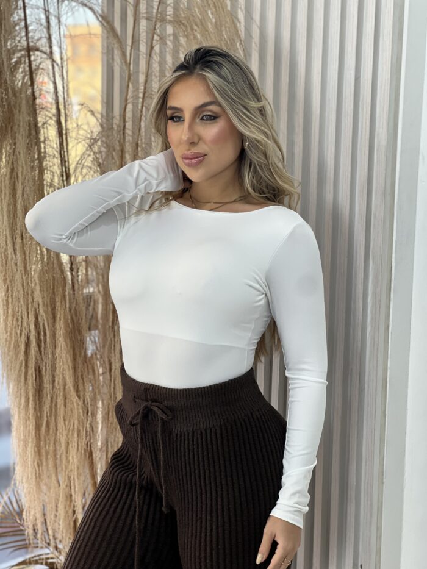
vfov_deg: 25.3
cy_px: 284
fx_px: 1266
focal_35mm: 77
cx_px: 214
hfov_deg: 19.1
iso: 100
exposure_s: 1/120
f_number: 2.8
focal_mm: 9
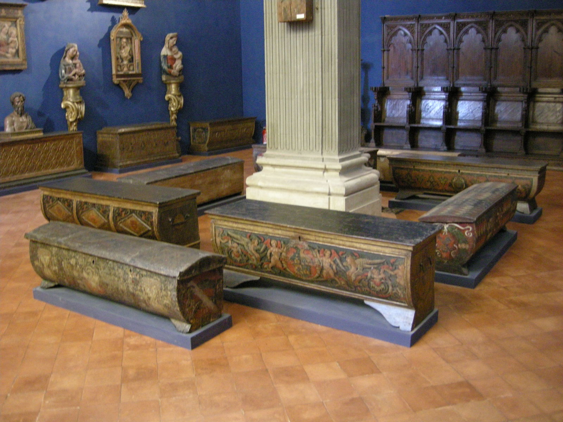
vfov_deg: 39.7
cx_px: 282
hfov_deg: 51.4
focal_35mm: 36
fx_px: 586
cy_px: 211
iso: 639
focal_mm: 7.5
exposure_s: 1/8
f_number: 2.7
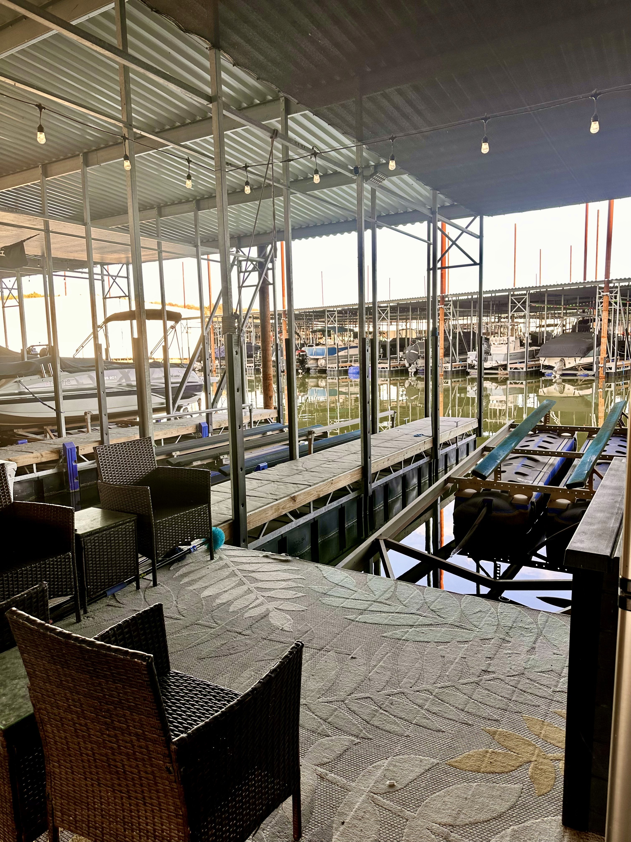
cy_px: 421
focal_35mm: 24
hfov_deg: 56.8
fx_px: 583
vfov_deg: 71.6
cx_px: 316
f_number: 1.78
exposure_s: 1/145
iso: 64
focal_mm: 6.86
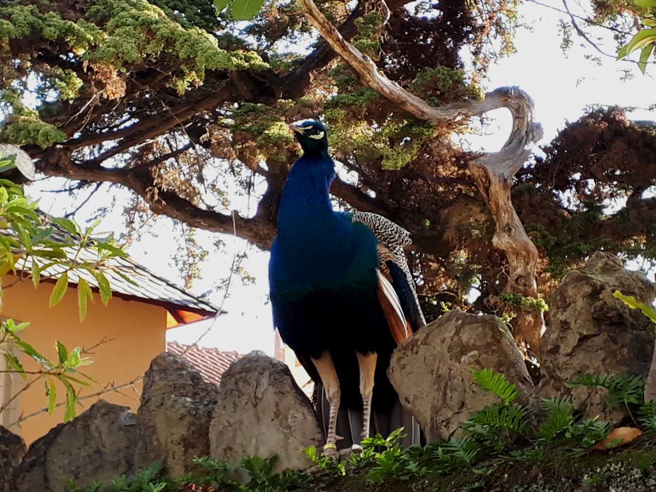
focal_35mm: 27
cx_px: 328
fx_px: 512
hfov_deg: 65.3
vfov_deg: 51.4
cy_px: 246
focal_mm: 3.6
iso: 100
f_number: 1.9
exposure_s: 1/192
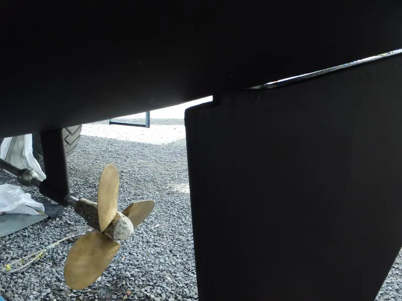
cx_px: 201
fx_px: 418
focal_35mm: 36
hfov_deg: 51.4
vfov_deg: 39.7
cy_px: 150
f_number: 4.5
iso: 125
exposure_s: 1/80
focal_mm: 6.4
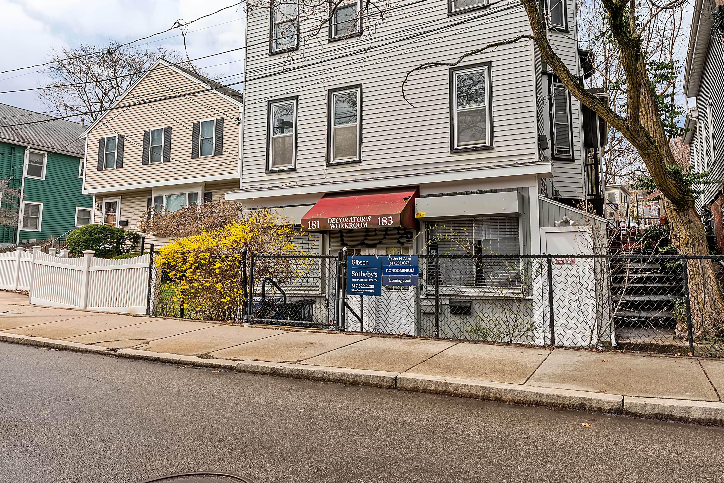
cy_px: 210
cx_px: 423
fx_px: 523
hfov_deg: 68.9
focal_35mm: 26
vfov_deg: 49.4
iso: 125
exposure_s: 1/30
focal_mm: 16
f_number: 8
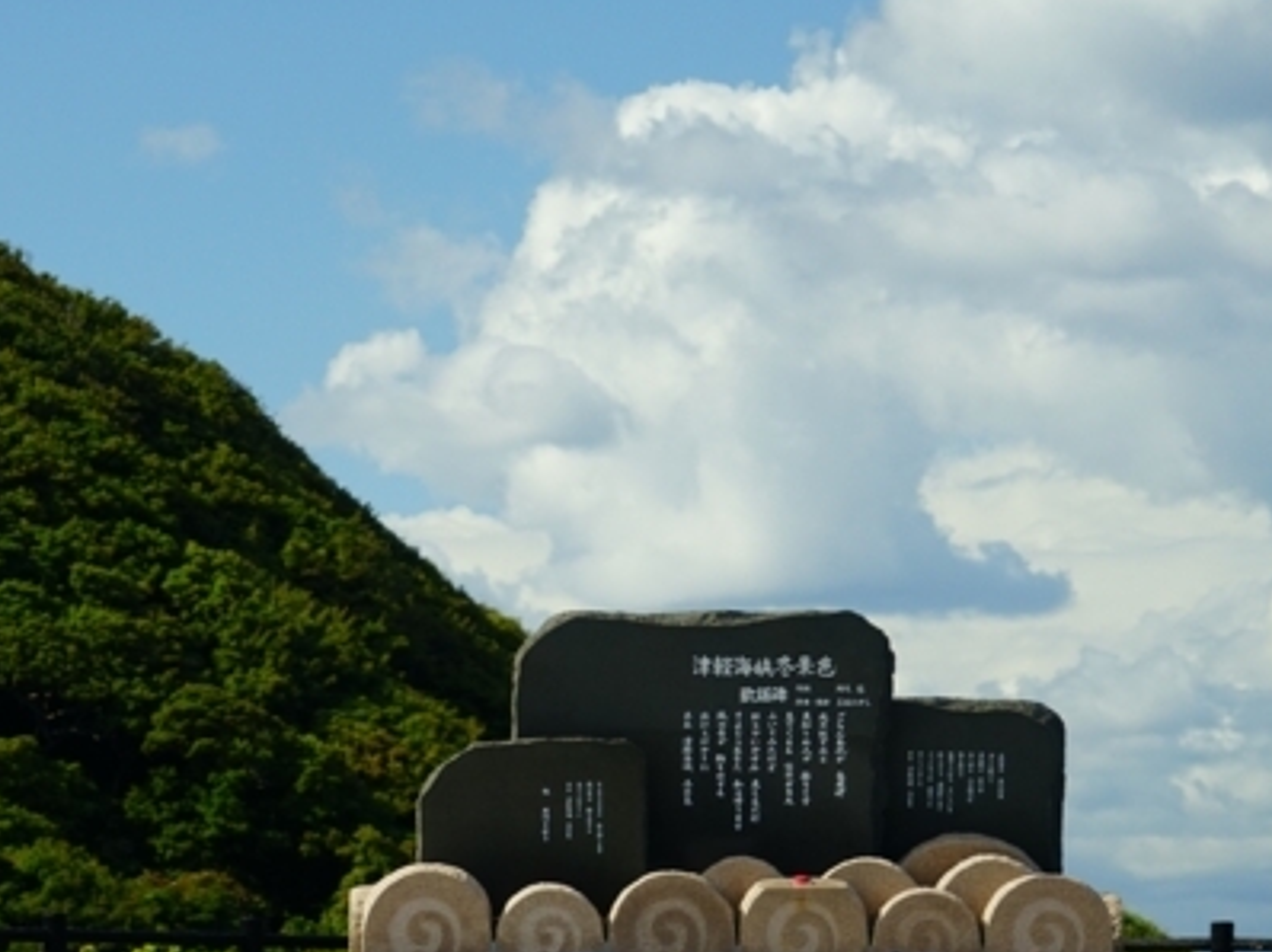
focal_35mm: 205
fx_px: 7528
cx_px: 412
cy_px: 633
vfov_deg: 7.2
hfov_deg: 9.6
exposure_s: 1/1250
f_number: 6.3
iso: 500
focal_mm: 106
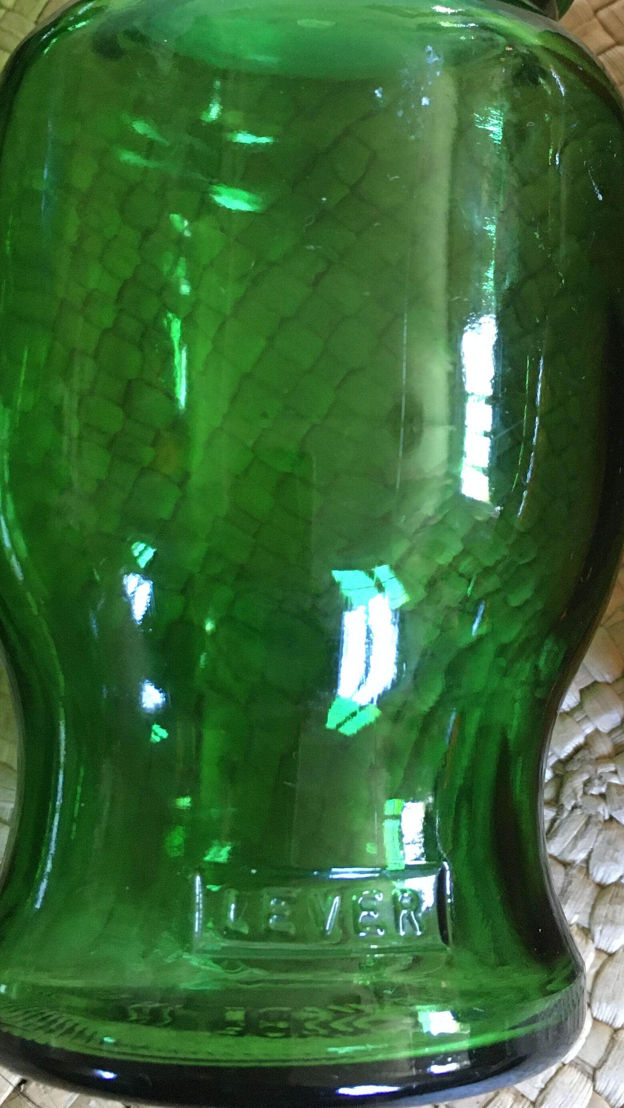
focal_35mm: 46
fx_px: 1353
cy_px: 347
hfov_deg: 25.9
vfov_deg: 43.8
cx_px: 374
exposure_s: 1/20
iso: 200
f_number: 2.2
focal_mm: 4.15
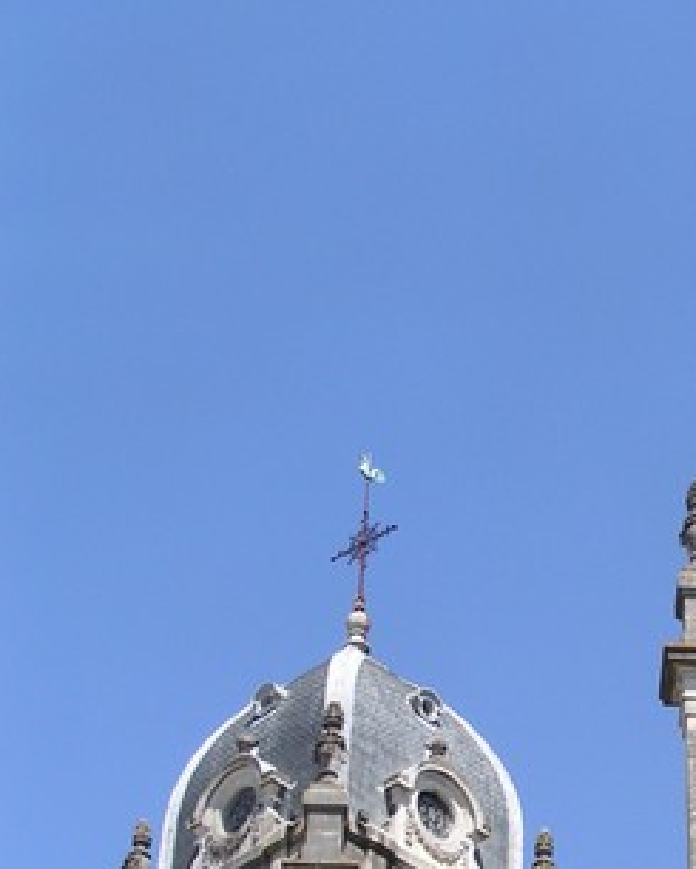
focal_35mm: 92
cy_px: 748
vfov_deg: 20.5
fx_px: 2368
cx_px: 642
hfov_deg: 16.5
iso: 50
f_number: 5.6
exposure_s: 1/200
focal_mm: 7.3
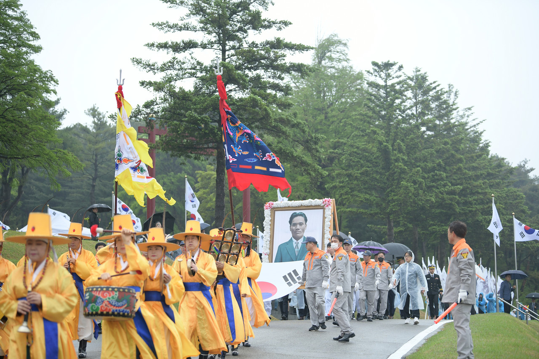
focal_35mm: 70
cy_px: 180
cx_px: 270
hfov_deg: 28.8
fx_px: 1048
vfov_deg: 19.5
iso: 800
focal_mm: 70
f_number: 2.8
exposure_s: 1/800
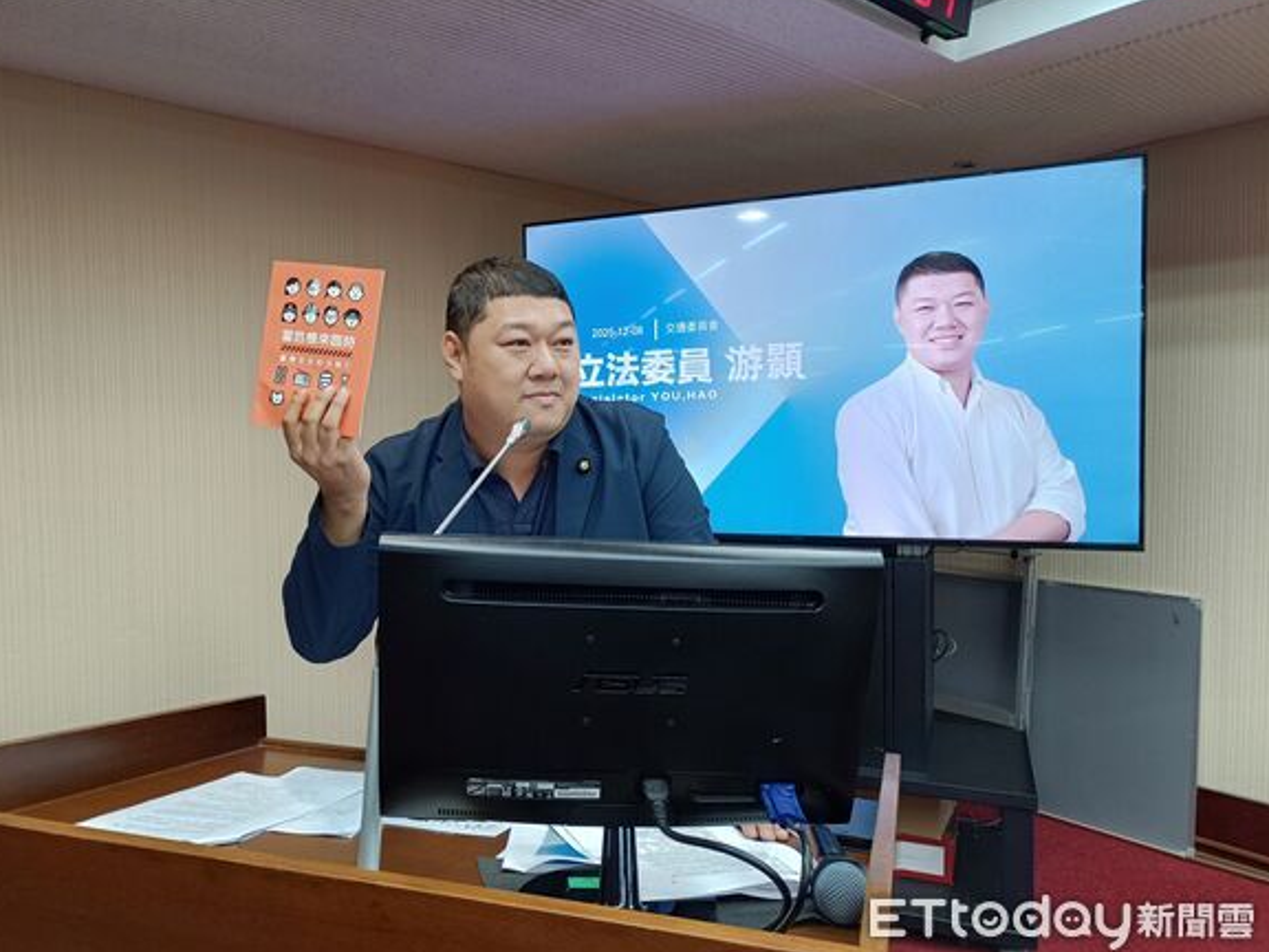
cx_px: 610
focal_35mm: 25
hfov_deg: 69.4
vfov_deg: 54.9
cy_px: 467
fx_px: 916
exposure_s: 1/120
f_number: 1.88
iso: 371
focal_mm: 5.59
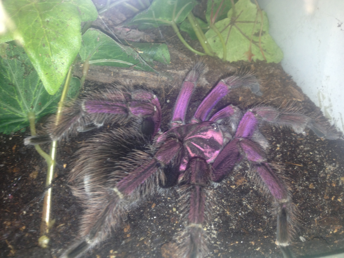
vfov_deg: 40.7
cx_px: 172
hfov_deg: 52.6
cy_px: 129
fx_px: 348
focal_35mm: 35
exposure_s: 1/20
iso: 50
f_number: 2.4
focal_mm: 4.28
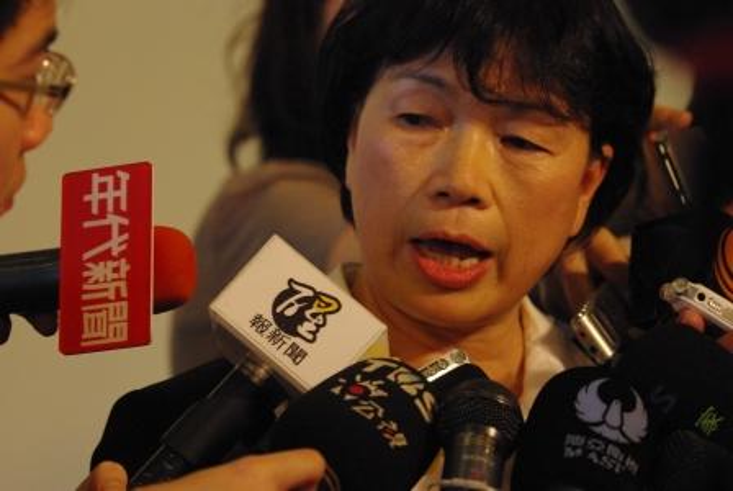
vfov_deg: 9.2
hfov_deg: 13.7
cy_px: 246
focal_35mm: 150
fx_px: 3058
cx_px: 366
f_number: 4
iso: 1000
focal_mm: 100
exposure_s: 1/125
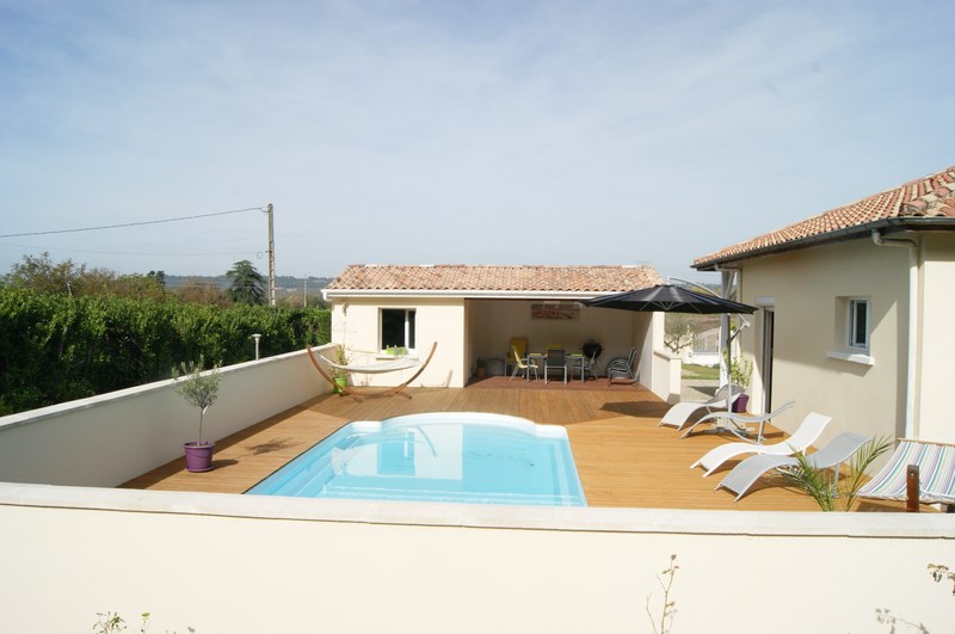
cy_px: 317
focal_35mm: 27
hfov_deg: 67.5
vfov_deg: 47.8
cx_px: 478
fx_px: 715
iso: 100
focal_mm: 18
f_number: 16
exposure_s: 1/160
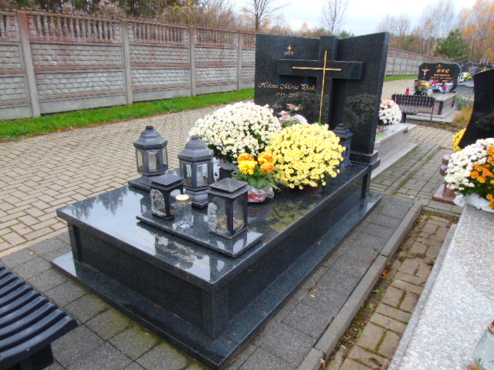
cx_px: 247
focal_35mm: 25
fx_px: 357
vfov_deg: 54.9
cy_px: 185
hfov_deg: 69.4
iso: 80
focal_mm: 4.4
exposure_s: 1/60
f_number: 3.4
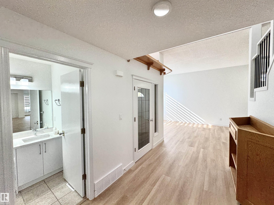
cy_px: 102
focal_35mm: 14
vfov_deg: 85.7
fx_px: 111
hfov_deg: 102.1
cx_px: 137
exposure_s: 1/120
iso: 50
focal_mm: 2.22
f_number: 2.2
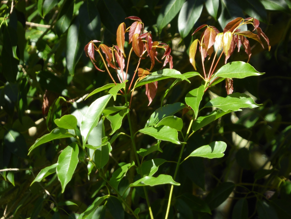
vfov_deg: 4.3
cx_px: 146
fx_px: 2918
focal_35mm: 347
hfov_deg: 5.7
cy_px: 110
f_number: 6
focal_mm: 62.1
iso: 100
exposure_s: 1/100
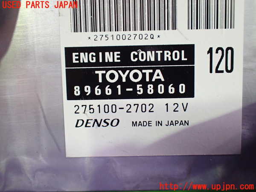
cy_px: 96
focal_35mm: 30
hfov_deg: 60.0
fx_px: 222
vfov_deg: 46.8
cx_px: 128
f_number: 2.3
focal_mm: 5.4
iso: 800
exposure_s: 1/100
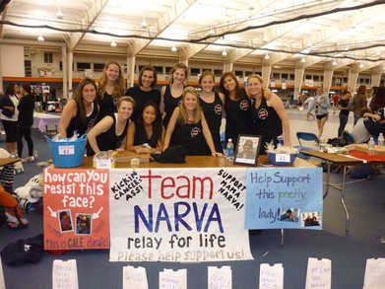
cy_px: 144
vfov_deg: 42.9
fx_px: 367
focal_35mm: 33
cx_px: 192
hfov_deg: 55.4
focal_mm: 5.5
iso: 200
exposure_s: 1/30
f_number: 2.8
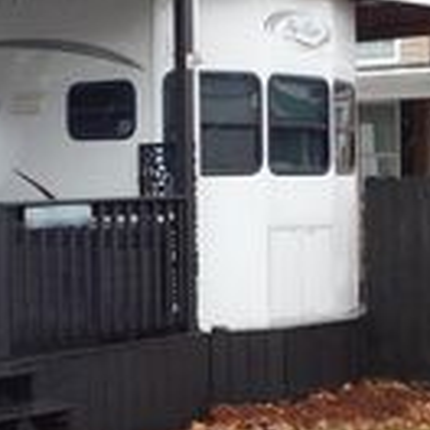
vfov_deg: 18.4
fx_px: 1321
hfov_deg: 17.6
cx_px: -88
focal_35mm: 94
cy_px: 132
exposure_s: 1/160
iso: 125
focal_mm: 4.9
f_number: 3.2
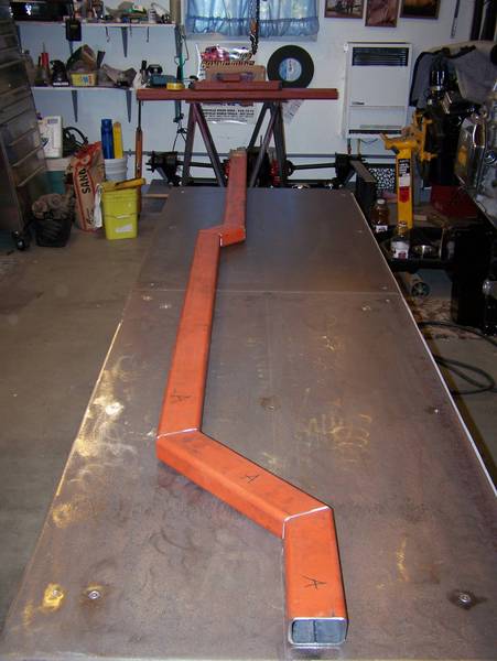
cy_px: 330
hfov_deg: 37.8
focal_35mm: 38
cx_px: 248
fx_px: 726
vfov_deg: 48.9
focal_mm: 6.3
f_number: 2.8
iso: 80
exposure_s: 1/60
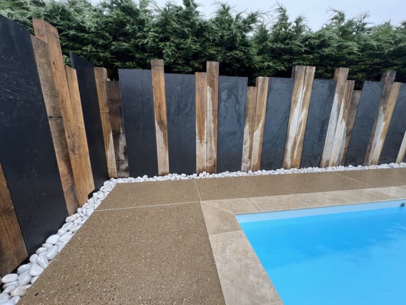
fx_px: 152
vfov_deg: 89.9
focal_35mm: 13
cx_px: 203
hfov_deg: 106.2
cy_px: 152
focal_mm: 1.57
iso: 32
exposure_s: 1/134
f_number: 1.8
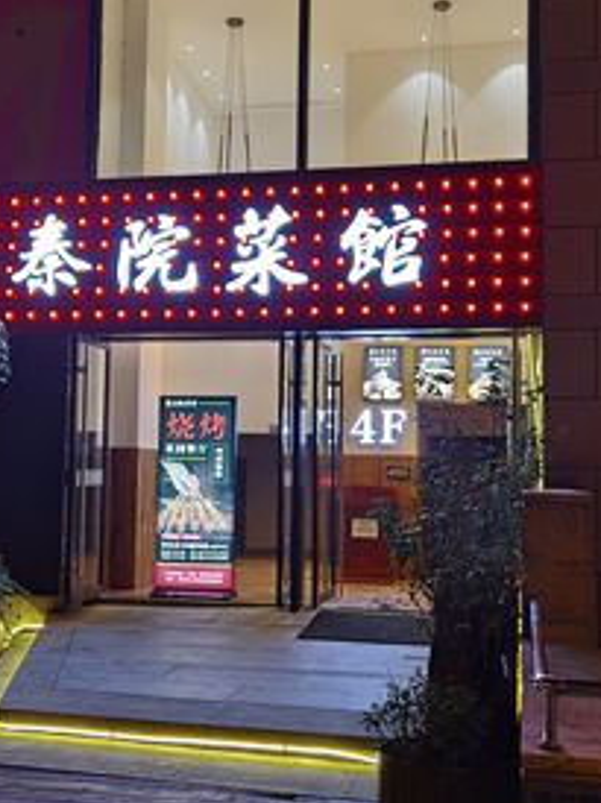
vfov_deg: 41.3
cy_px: 396
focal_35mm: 46
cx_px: 243
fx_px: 1067
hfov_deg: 31.4
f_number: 1.9
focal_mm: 6.71
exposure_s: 1/50
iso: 100
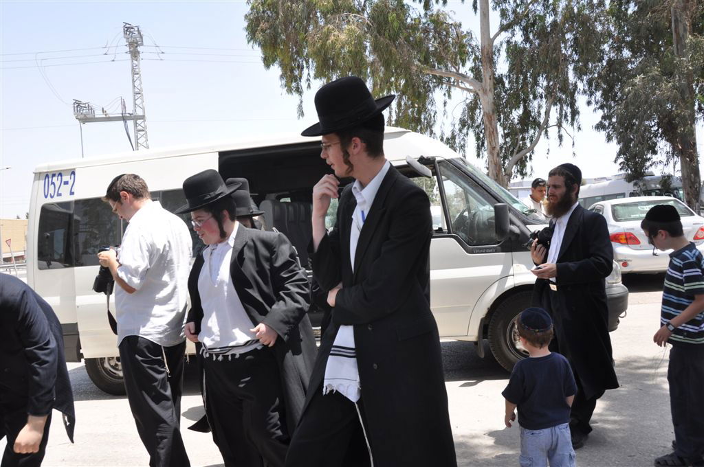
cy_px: 234
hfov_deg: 57.3
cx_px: 352
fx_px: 645
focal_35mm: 33
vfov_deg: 39.9
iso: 200
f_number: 8
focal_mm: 22
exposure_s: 1/250
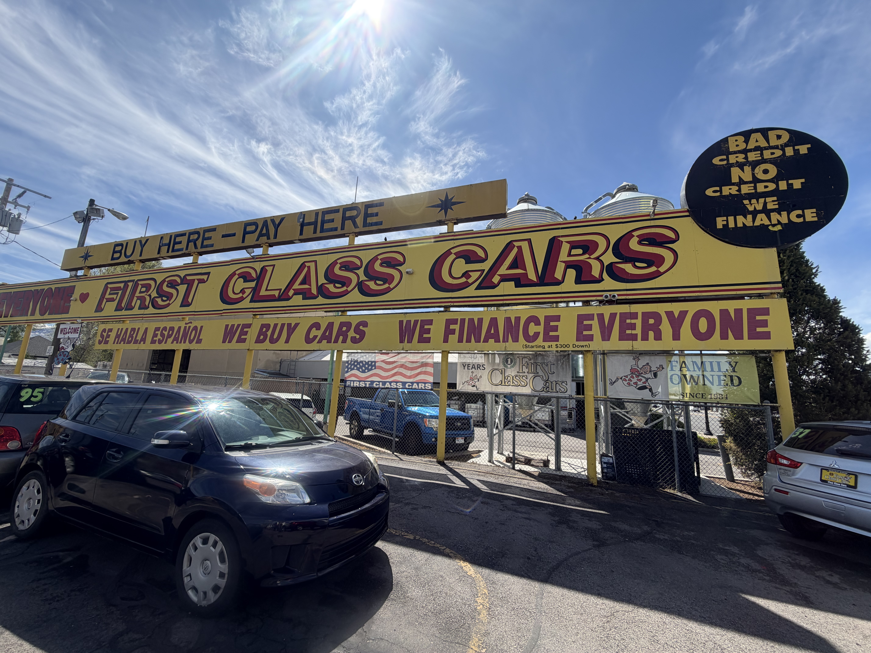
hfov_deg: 102.1
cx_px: 436
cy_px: 326
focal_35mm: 14
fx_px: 352
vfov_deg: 85.7
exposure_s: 1/830
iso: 20
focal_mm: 2.22
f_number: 2.2
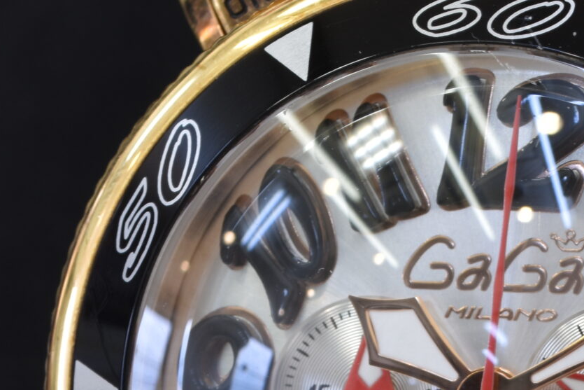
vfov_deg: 3.3
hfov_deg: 5.0
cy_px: 329
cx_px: 504
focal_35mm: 414
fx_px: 6717
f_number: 13
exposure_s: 1/4
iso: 100
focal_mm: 90
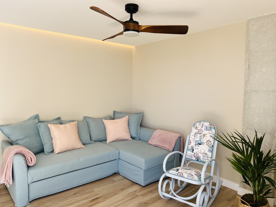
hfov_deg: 67.3
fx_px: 207
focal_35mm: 26
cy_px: 104
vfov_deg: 53.1
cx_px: 138
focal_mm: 5.7
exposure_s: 1/301
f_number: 1.5
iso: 50
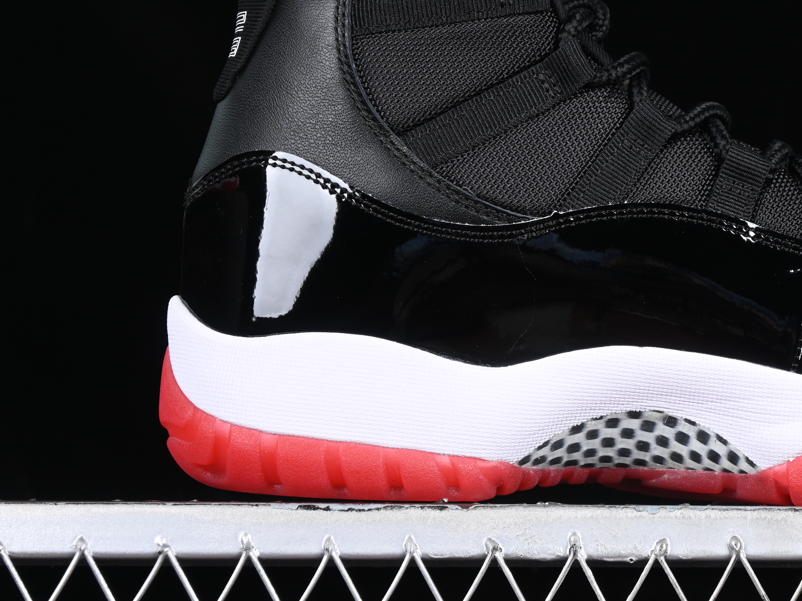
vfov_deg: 11.9
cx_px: 671
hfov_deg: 15.6
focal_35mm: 125
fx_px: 2896
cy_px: 228
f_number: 6.3
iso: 160
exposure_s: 1/60
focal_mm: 50
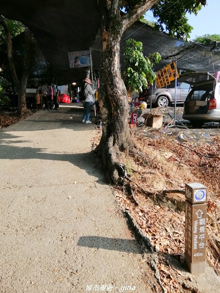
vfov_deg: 67.3
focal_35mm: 26
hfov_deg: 53.1
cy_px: 146
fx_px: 220
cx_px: 110
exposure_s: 1/900
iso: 80
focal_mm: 3.81
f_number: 2.2
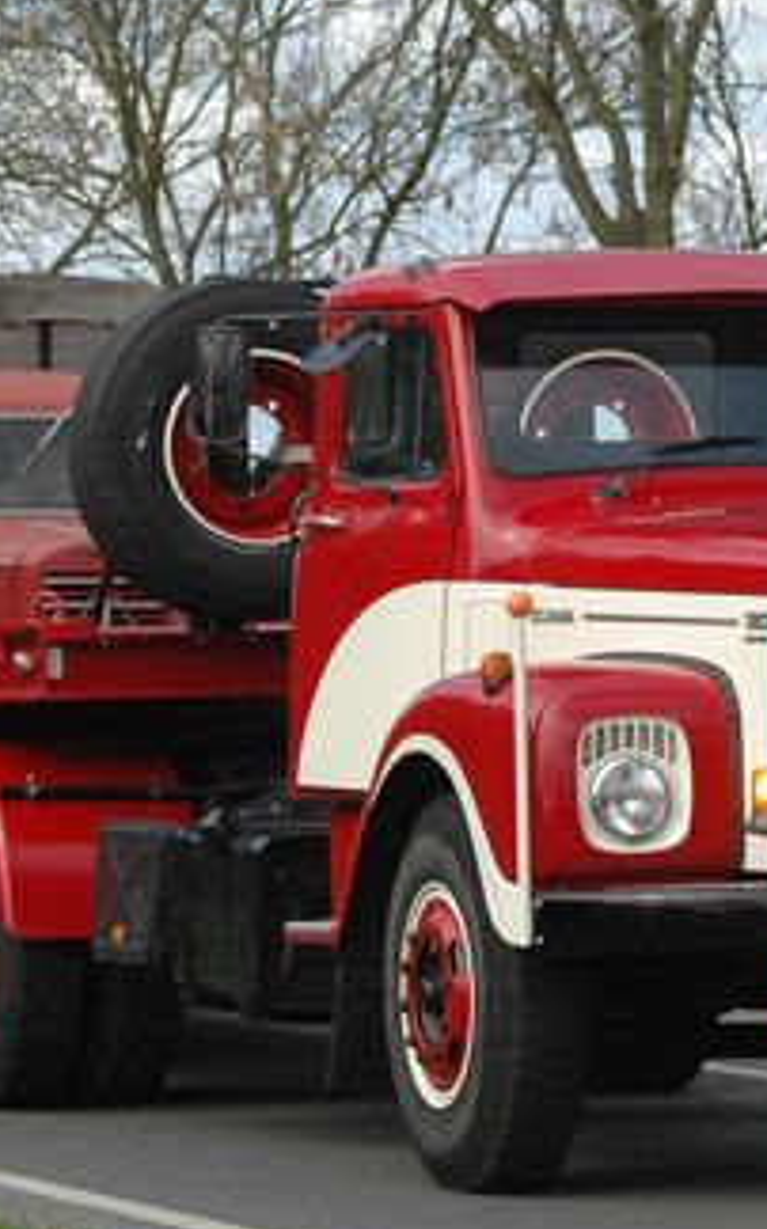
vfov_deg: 12.0
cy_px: 544
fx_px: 5830
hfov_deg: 7.5
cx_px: 463
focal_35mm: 174
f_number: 5.6
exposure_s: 1/2000
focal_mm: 60
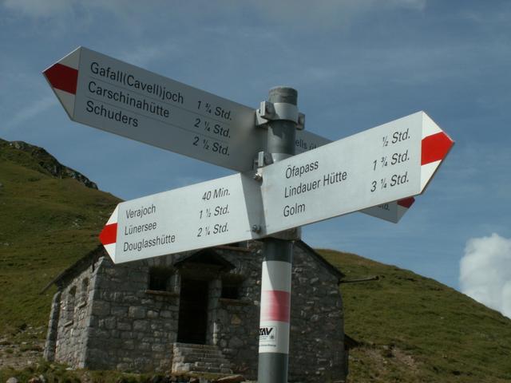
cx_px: 256
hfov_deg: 28.2
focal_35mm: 69
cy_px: 192
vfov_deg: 21.3
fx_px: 1019
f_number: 8
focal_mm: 11.51
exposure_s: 1/320
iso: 50
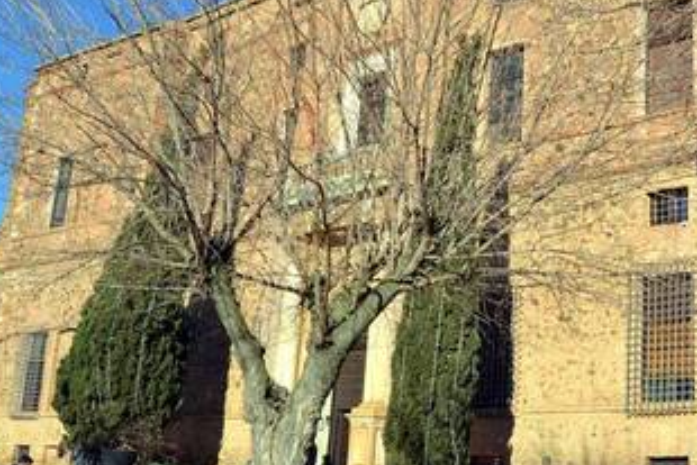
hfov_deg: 34.3
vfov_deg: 23.4
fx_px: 1104
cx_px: 523
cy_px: 79
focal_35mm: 57
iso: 100
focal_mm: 18
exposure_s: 1/250
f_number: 8
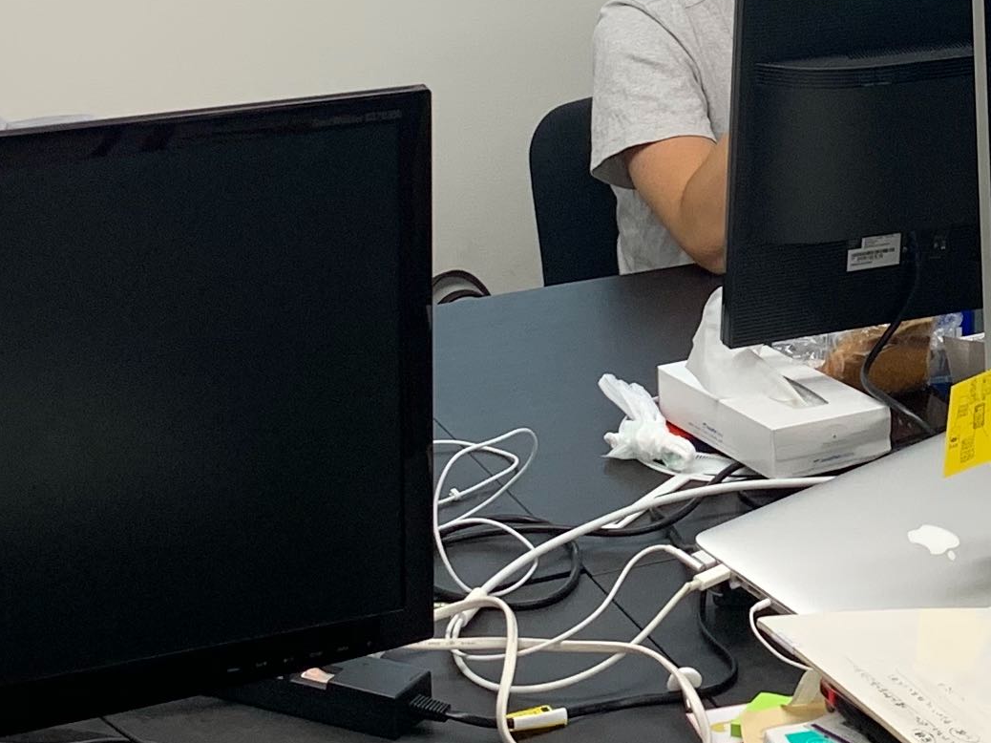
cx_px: 945
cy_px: -129
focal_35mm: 101
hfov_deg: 19.0
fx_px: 2891
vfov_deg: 14.2
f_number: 1.8
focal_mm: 4.25
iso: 80
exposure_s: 1/100
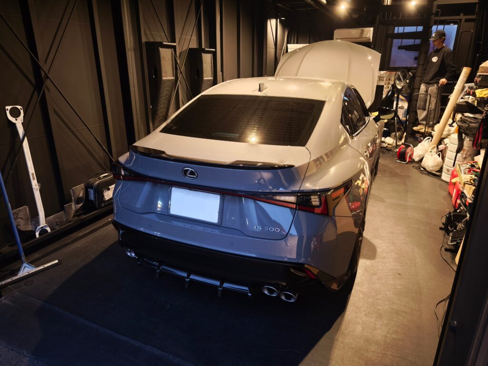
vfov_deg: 58.9
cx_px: 244
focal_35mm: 23
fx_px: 324
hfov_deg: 73.9
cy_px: 183
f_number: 1.6
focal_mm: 6.57
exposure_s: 1/20
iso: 3200
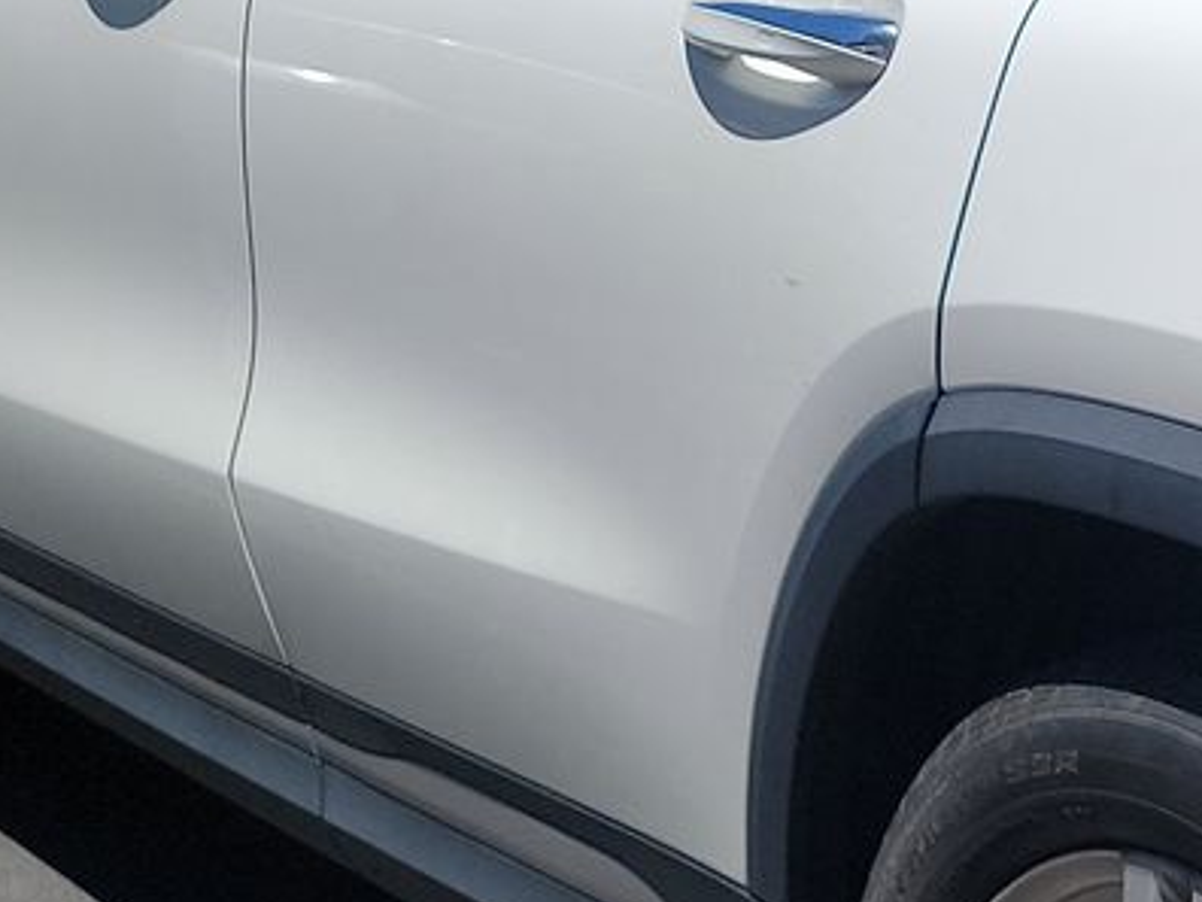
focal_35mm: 97
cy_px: 653
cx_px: 1518
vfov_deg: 15.2
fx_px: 3368
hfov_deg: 18.9
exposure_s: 1/1335
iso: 50
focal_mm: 6.7
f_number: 1.8
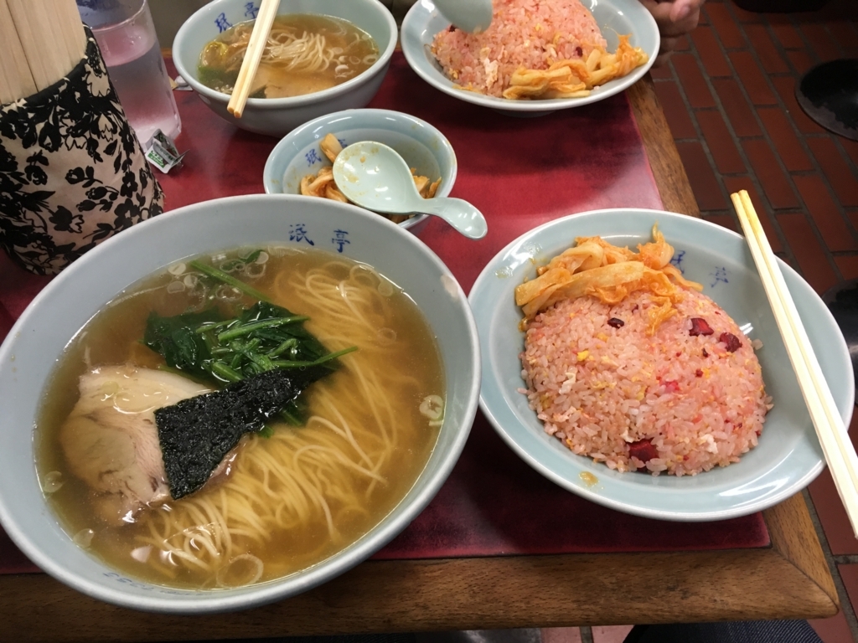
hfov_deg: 61.7
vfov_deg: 48.2
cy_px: 322
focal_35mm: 29
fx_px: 719
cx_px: 429
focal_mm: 4.15
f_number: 2.2
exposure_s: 1/30
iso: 80
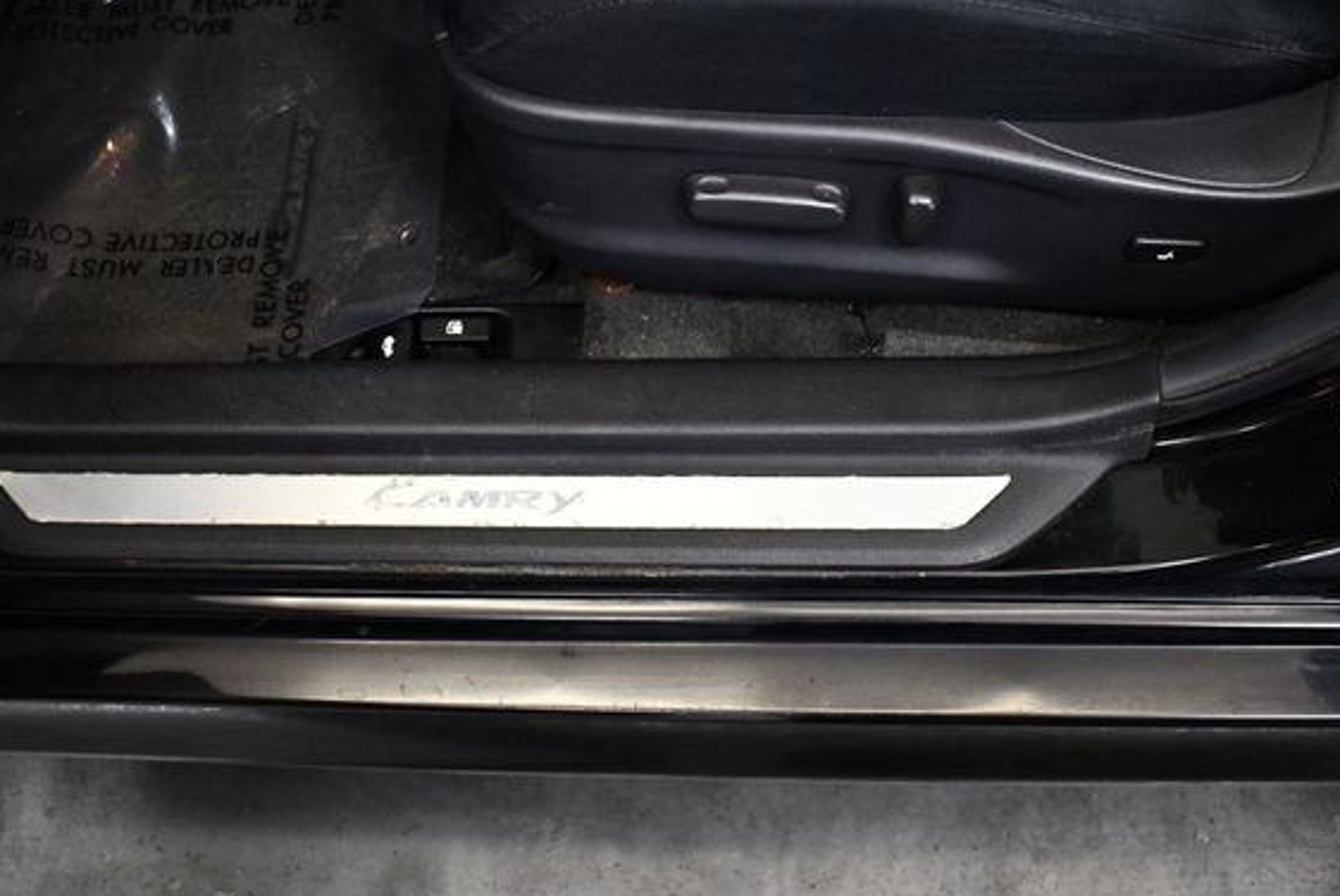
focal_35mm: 41
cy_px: 503
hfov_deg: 47.3
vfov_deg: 32.7
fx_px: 1528
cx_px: 603
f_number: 3.5
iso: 2500
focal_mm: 18
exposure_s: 1/125
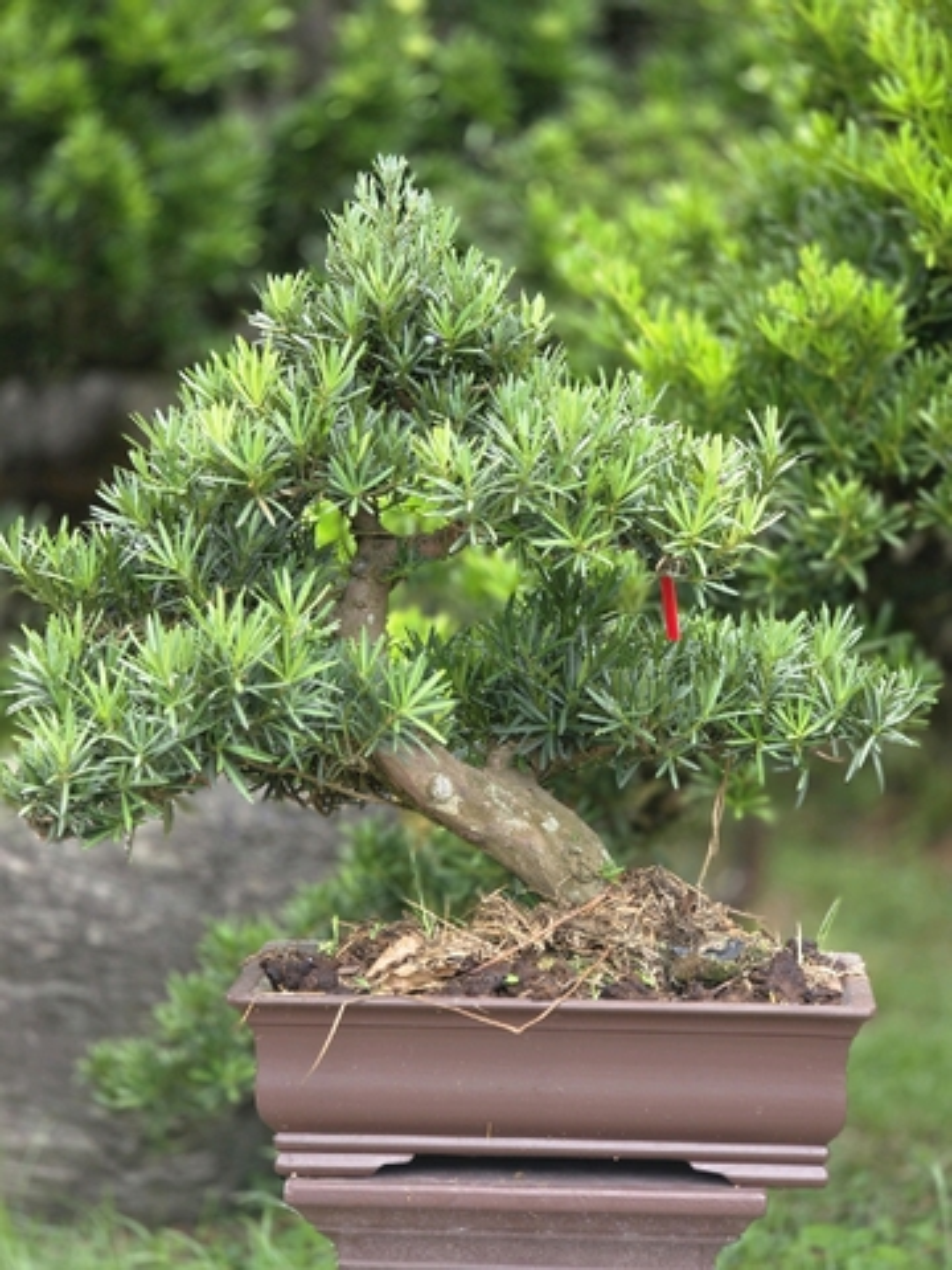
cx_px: 476
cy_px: 635
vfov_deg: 17.1
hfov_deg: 12.9
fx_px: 4217
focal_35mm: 115
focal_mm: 18.6
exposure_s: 1/101
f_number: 3.4
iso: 50
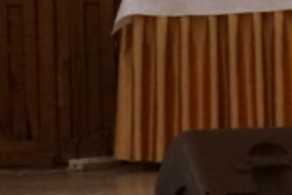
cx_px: 422
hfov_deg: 3.0
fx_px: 5552
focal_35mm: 684
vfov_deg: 2.0
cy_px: -192
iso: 3200
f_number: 5.6
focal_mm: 80
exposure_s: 1/50
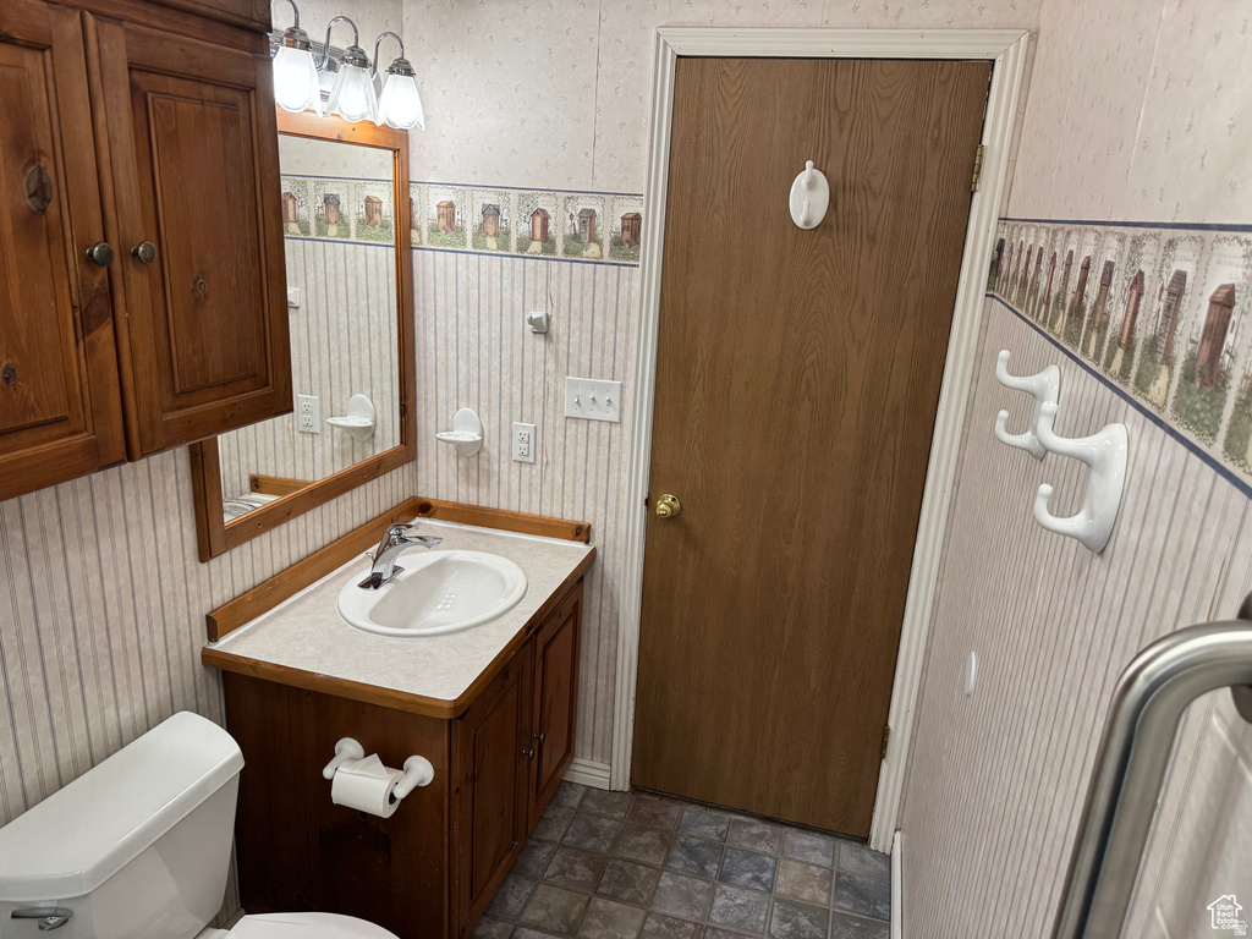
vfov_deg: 56.8
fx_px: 868
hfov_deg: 71.6
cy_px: 470
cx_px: 626
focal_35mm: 24
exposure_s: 1/120
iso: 200
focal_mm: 6.76
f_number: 1.78
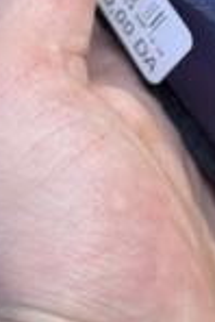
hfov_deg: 6.7
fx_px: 1823
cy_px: -202
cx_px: 318
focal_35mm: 204
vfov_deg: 9.7
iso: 100
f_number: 1.78
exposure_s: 1/100
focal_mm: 6.76
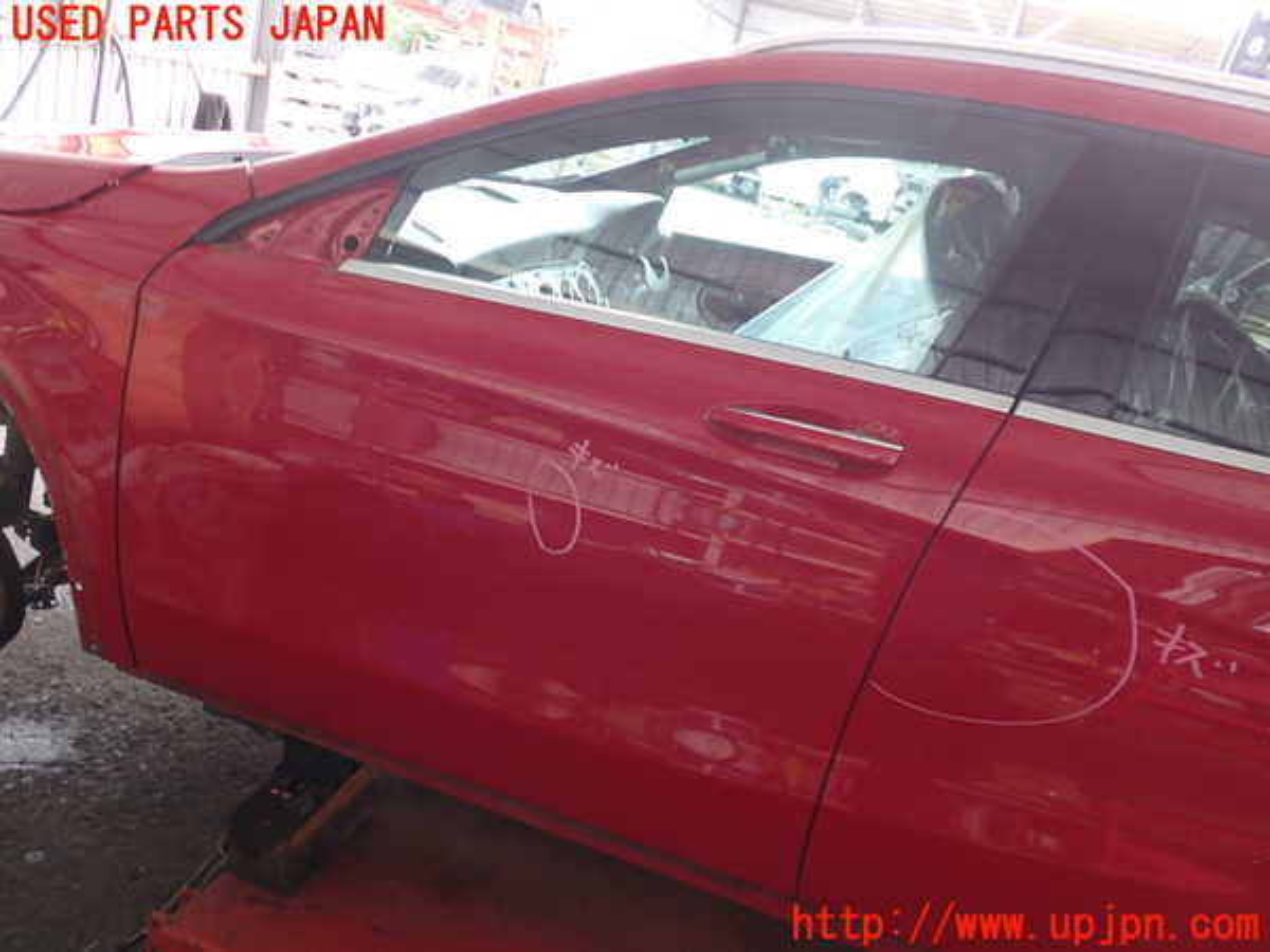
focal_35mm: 30
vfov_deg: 46.8
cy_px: 476
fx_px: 1101
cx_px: 635
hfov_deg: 60.0
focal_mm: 5.4
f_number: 2.3
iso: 200
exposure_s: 1/50
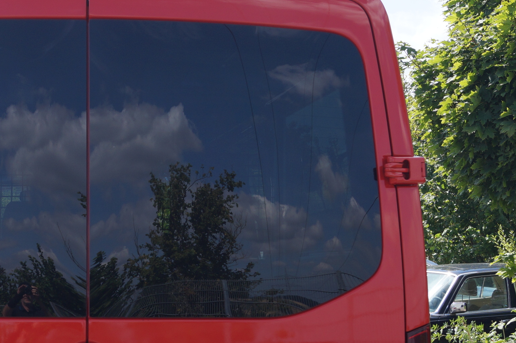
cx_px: 58
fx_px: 1289
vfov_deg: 15.0
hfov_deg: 22.1
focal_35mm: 90
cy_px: 296
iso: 100
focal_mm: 24
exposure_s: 1/200
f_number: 8
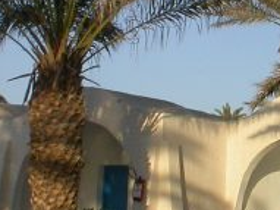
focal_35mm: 159
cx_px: 350
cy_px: 25
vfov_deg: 9.3
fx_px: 1285
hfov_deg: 12.1
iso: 100
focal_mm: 7.85
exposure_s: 1/170
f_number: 4.7
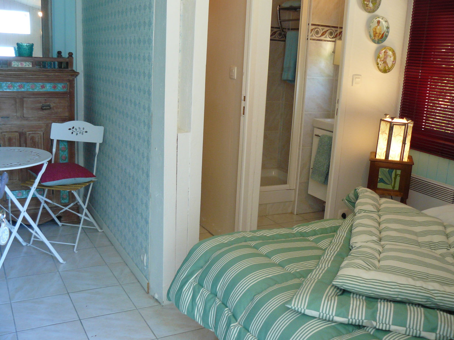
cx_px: 227
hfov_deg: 51.4
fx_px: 472
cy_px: 170
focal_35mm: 36
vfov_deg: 39.7
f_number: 2.8
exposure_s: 1/25
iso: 200
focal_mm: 6
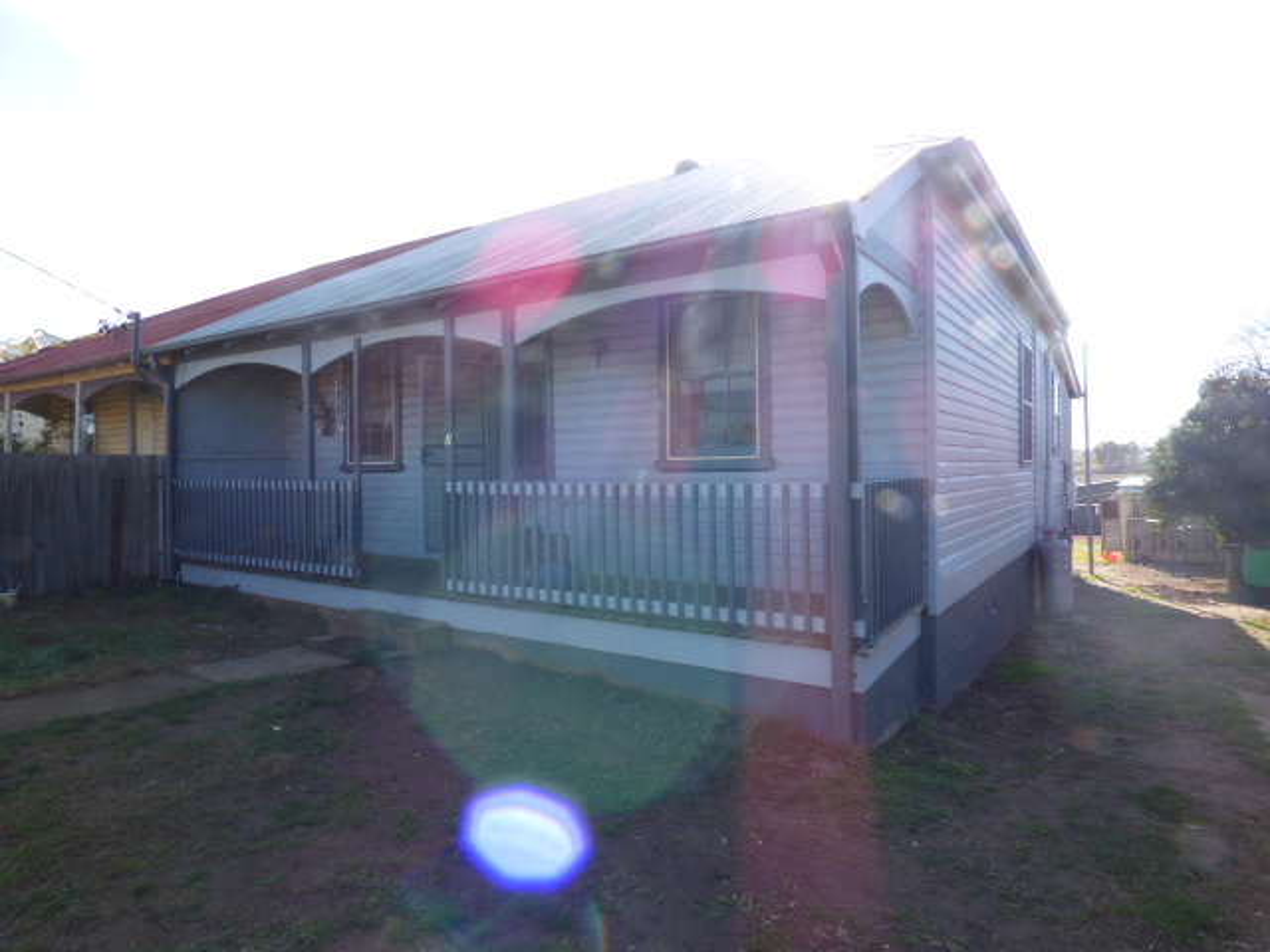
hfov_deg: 81.7
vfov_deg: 66.0
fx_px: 734
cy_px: 476
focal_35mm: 20
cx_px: 635
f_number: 6.3
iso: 100
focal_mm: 3.58
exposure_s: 1/125
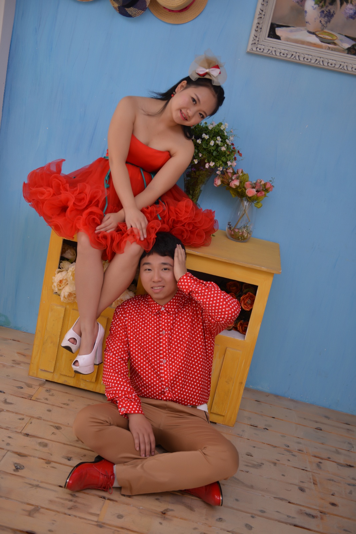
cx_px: 178
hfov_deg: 29.9
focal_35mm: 45
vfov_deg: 43.6
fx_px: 667
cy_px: 267
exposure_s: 1/125
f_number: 2.8
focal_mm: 45
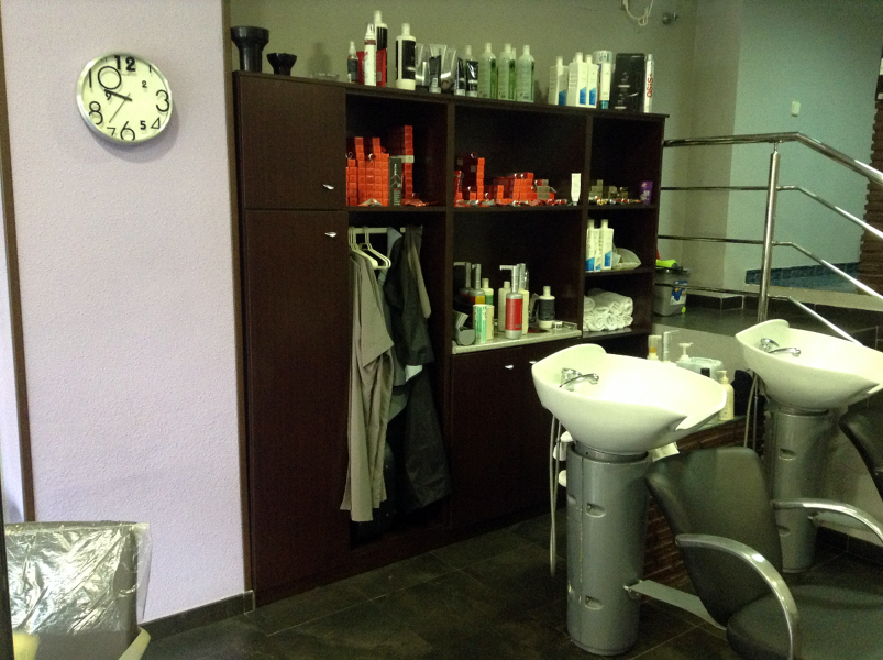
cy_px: 330
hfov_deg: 55.4
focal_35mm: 33
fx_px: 841
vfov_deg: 42.9
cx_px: 442
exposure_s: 1/15
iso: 250
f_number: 2.4
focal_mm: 3.3
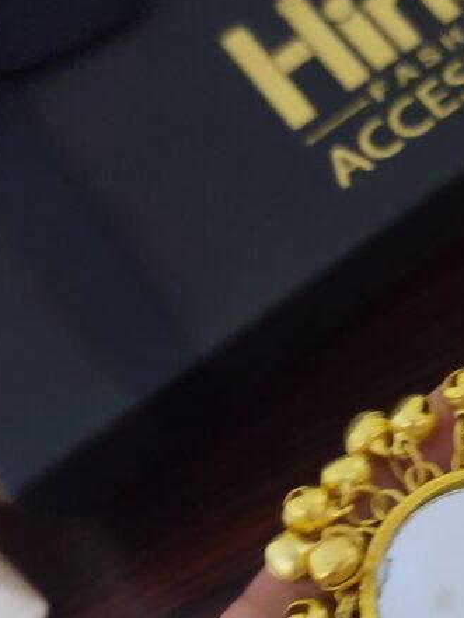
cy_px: 416
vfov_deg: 32.9
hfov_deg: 24.0
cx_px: 472
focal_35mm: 58
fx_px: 1036
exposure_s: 1/15
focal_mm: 7
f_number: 1.8
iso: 1250
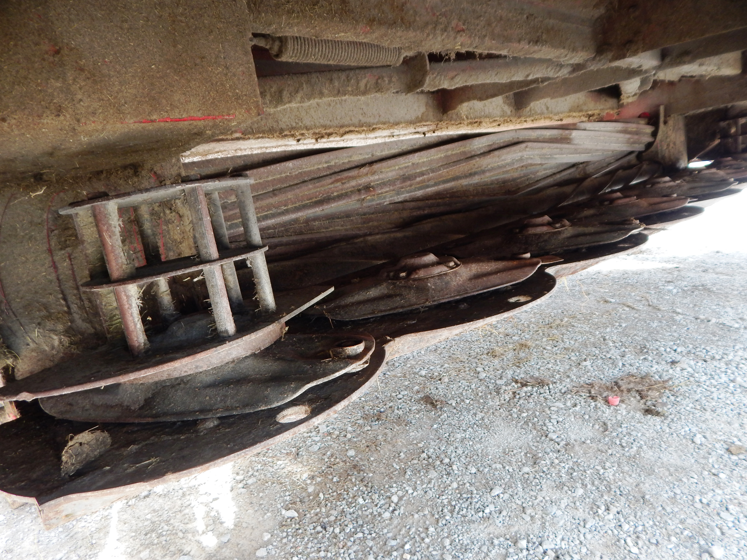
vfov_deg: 61.1
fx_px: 475
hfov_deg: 76.4
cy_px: 280
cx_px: 374
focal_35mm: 22
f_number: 3
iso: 125
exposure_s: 1/60
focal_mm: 4
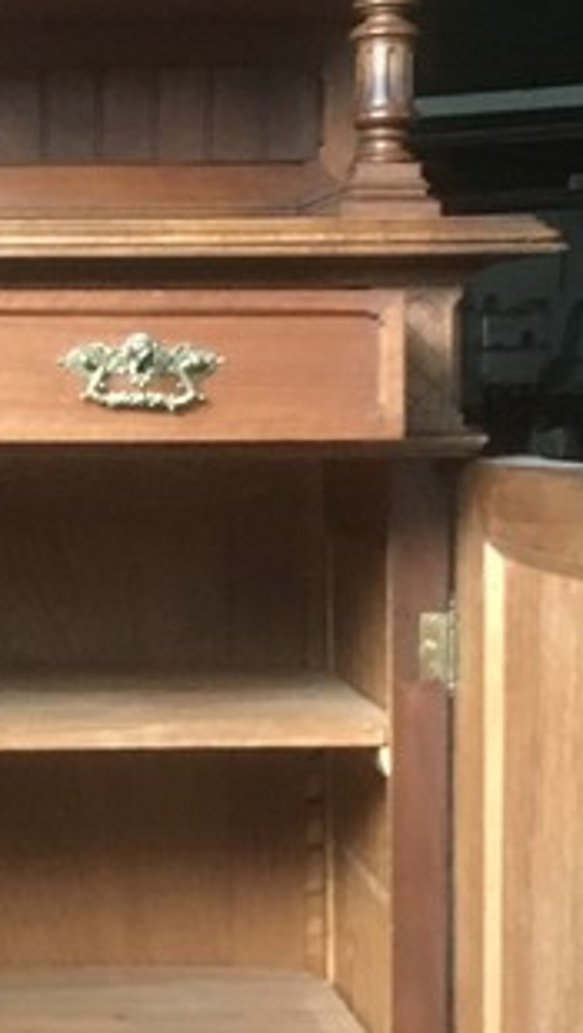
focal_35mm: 95
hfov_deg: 12.5
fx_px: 2604
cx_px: -110
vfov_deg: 22.4
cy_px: 581
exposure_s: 1/17
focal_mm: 4.15
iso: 400
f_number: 2.2
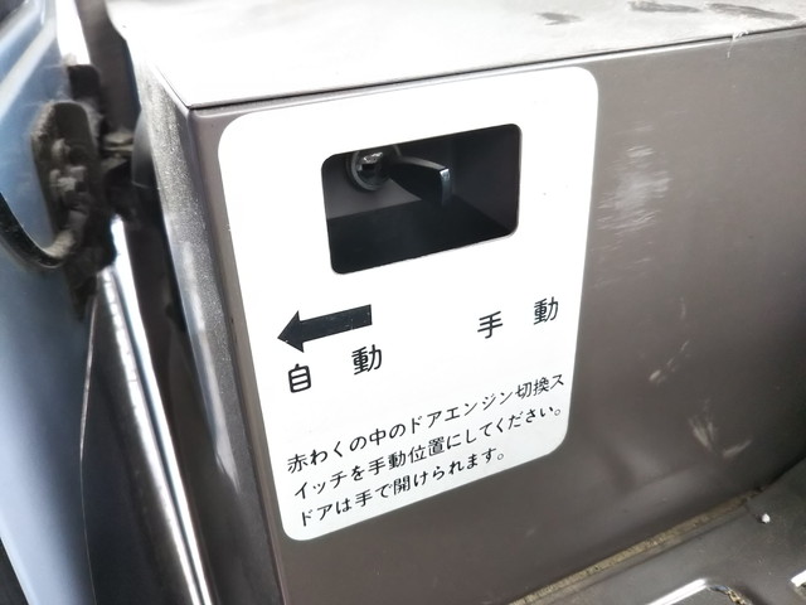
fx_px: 699
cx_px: 403
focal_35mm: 30
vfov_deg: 46.8
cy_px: 302
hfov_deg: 60.0
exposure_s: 1/30
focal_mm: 4
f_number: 2.2
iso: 100
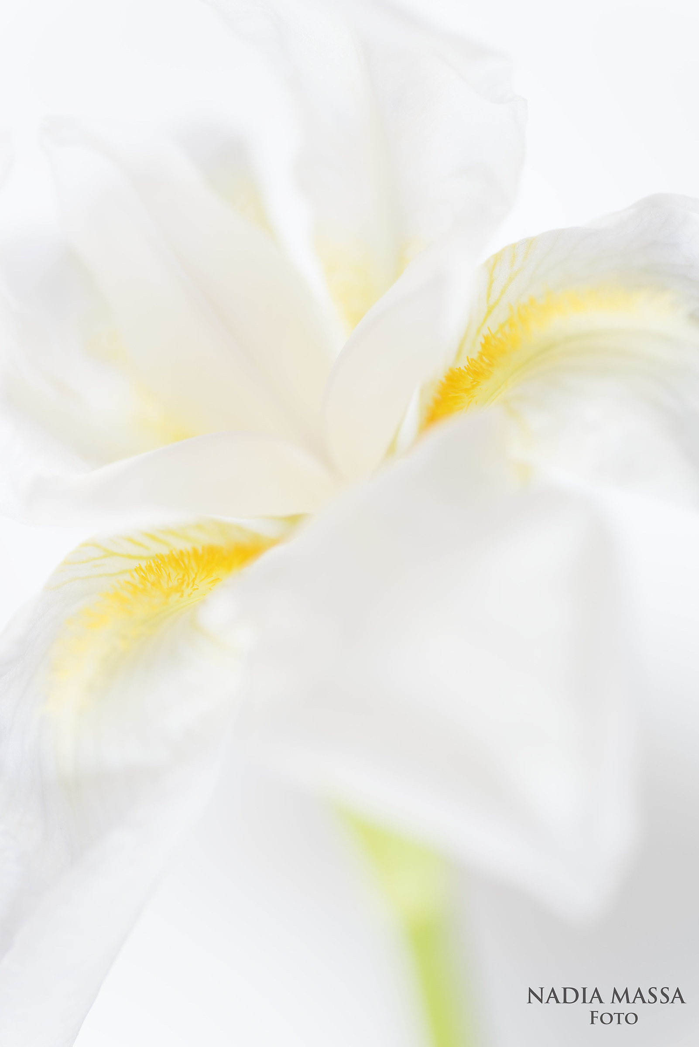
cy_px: 524
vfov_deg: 22.6
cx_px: 350
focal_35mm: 90
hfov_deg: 15.2
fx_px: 2619
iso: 100
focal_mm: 90
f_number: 4.5
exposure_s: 1/8
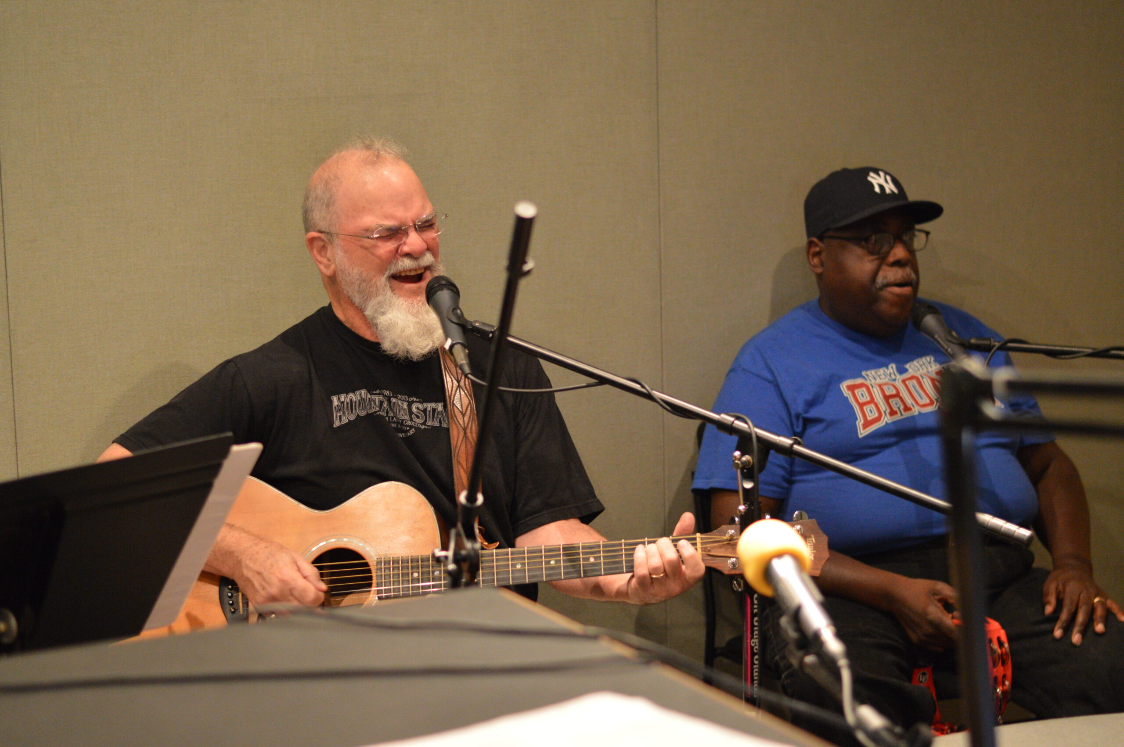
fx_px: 2340
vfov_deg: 18.1
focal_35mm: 75
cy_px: 374
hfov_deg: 27.0
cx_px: 562
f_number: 2
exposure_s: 1/60
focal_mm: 50
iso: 1600
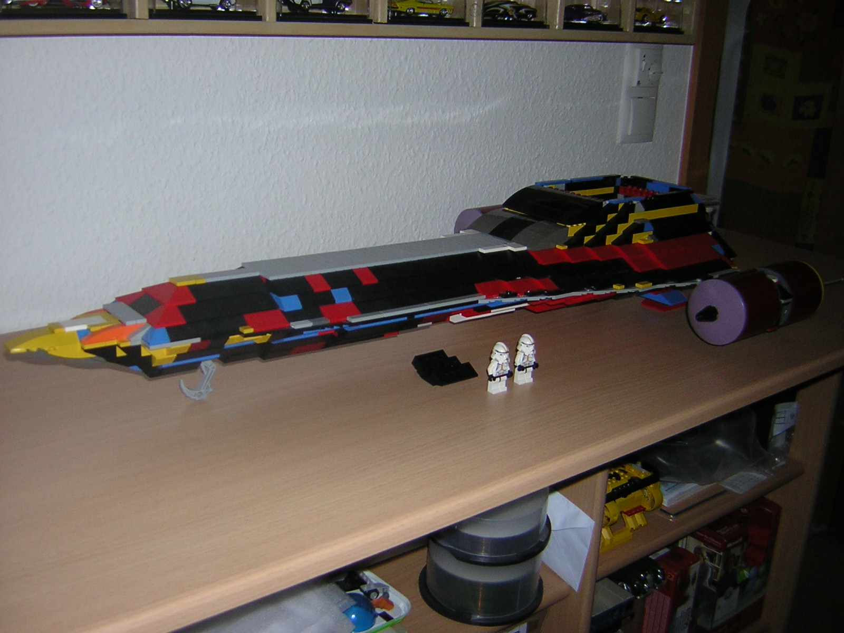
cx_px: 422
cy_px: 316
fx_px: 878
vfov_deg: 39.7
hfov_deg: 51.4
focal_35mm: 36
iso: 50
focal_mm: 4.7
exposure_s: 1/60.1
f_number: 2.6
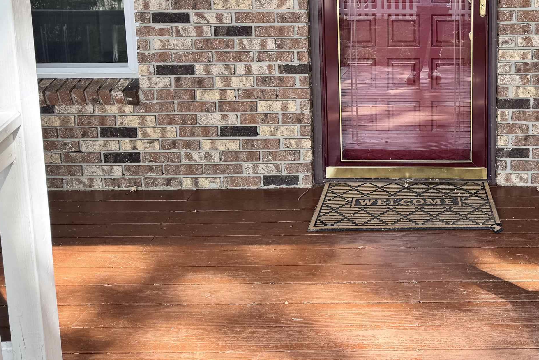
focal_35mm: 41
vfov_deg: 31.4
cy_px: 50
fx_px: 614
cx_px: 413
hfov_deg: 45.5
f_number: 1.78
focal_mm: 6.76
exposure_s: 1/122
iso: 80
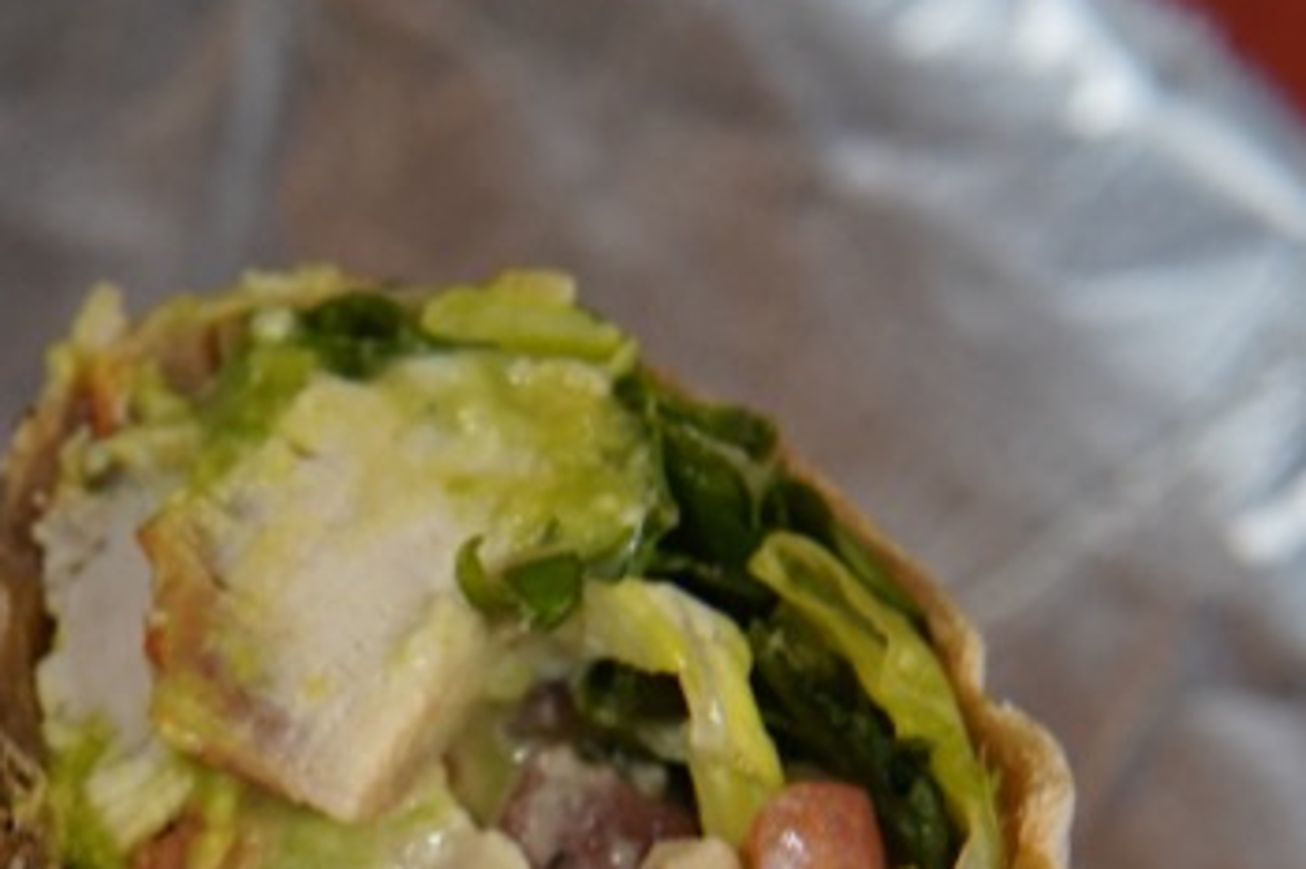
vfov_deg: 13.1
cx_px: -37
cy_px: 884
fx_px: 3735
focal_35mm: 103
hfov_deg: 19.2
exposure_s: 1/60
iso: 1000
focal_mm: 30
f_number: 4
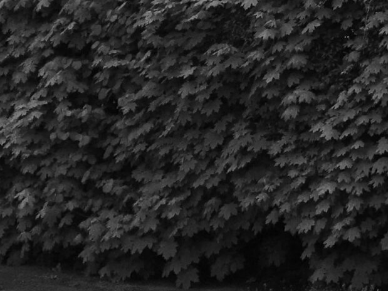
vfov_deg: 11.3
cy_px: -262
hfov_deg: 14.4
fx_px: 1345
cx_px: 701
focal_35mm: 120
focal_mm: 4.15
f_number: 2.2
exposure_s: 1/1672
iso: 25
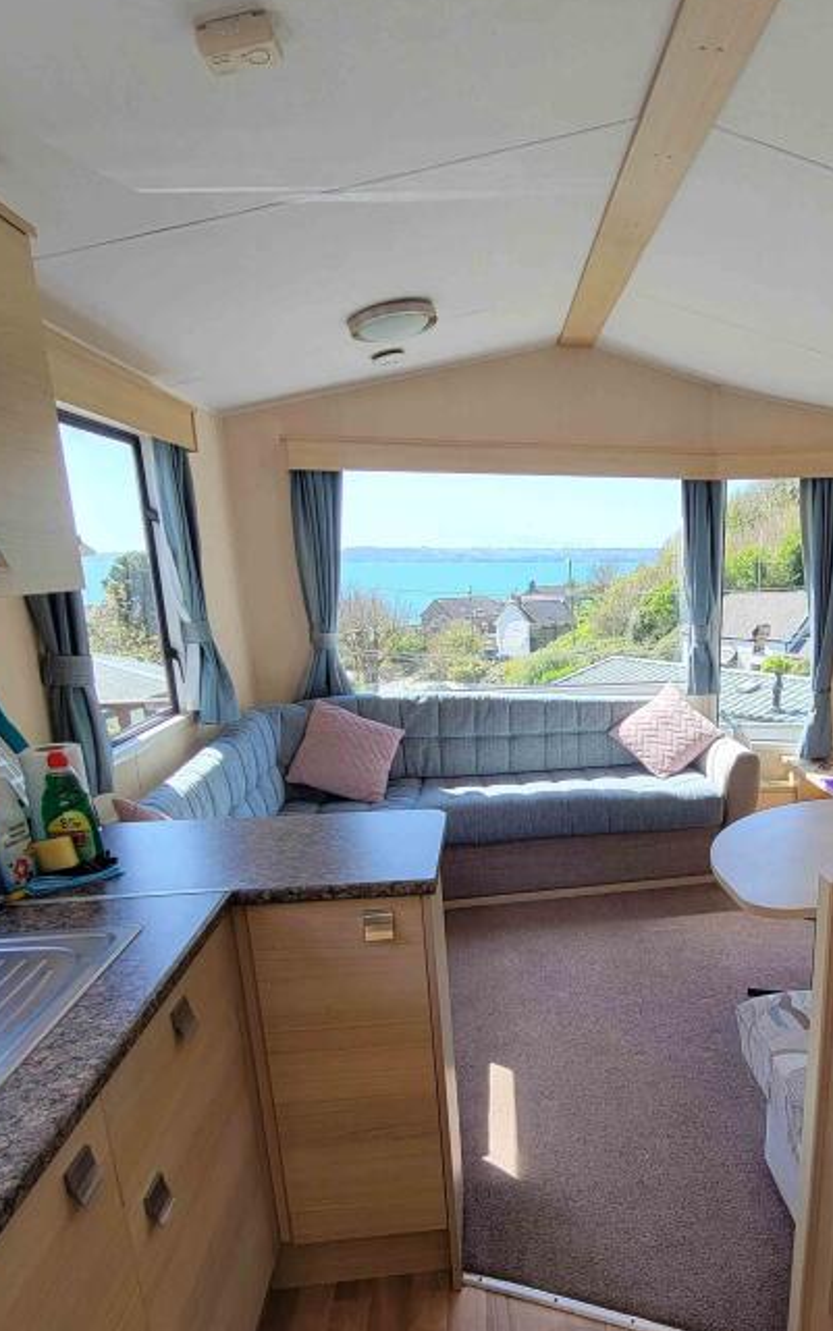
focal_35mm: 22
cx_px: 604
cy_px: 833
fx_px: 799
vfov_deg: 78.2
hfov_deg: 53.1
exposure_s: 1/152
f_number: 2.2
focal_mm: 2.2
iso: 50
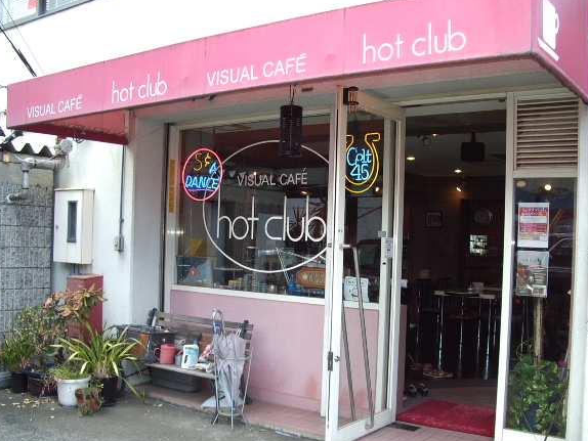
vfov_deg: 36.8
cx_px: 300
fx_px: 663
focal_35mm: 39
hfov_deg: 47.8
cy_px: 240
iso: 100
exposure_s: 1/160
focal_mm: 5.8
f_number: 2.6
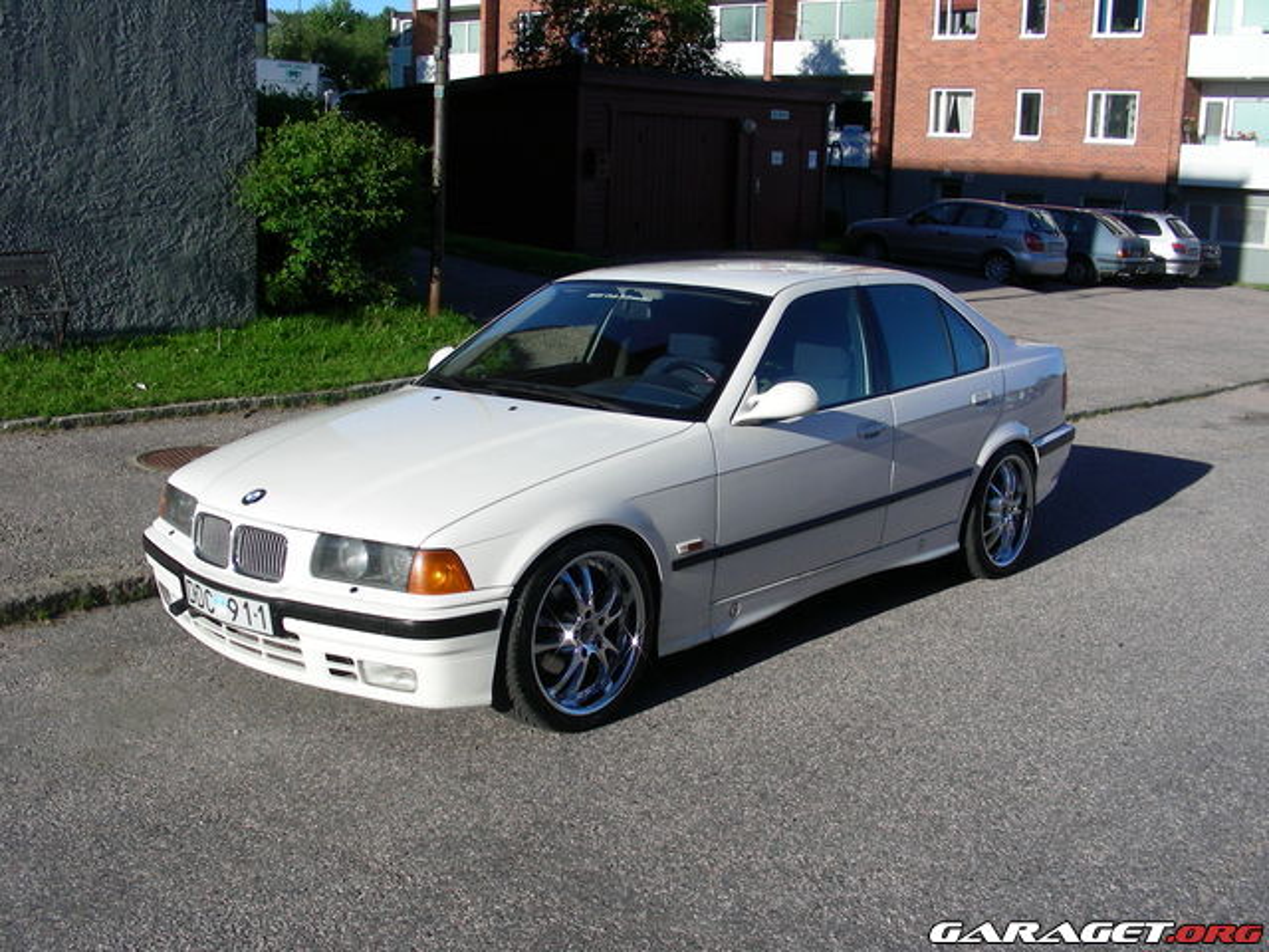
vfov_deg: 37.7
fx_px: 1393
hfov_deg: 49.0
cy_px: 476
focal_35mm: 38
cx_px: 634
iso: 50
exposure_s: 1/704
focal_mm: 6.3
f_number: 4
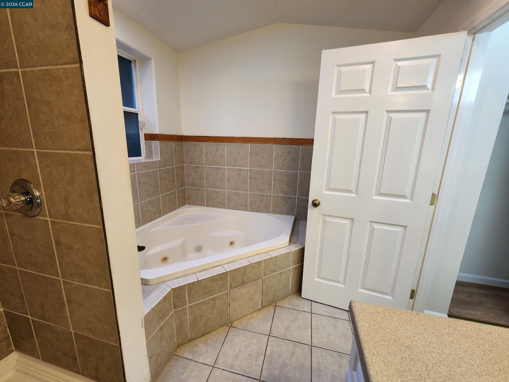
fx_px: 191
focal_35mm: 13
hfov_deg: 106.2
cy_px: 191
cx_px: 254
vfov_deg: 89.9
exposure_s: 1/60
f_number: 2.2
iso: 100
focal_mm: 2.2
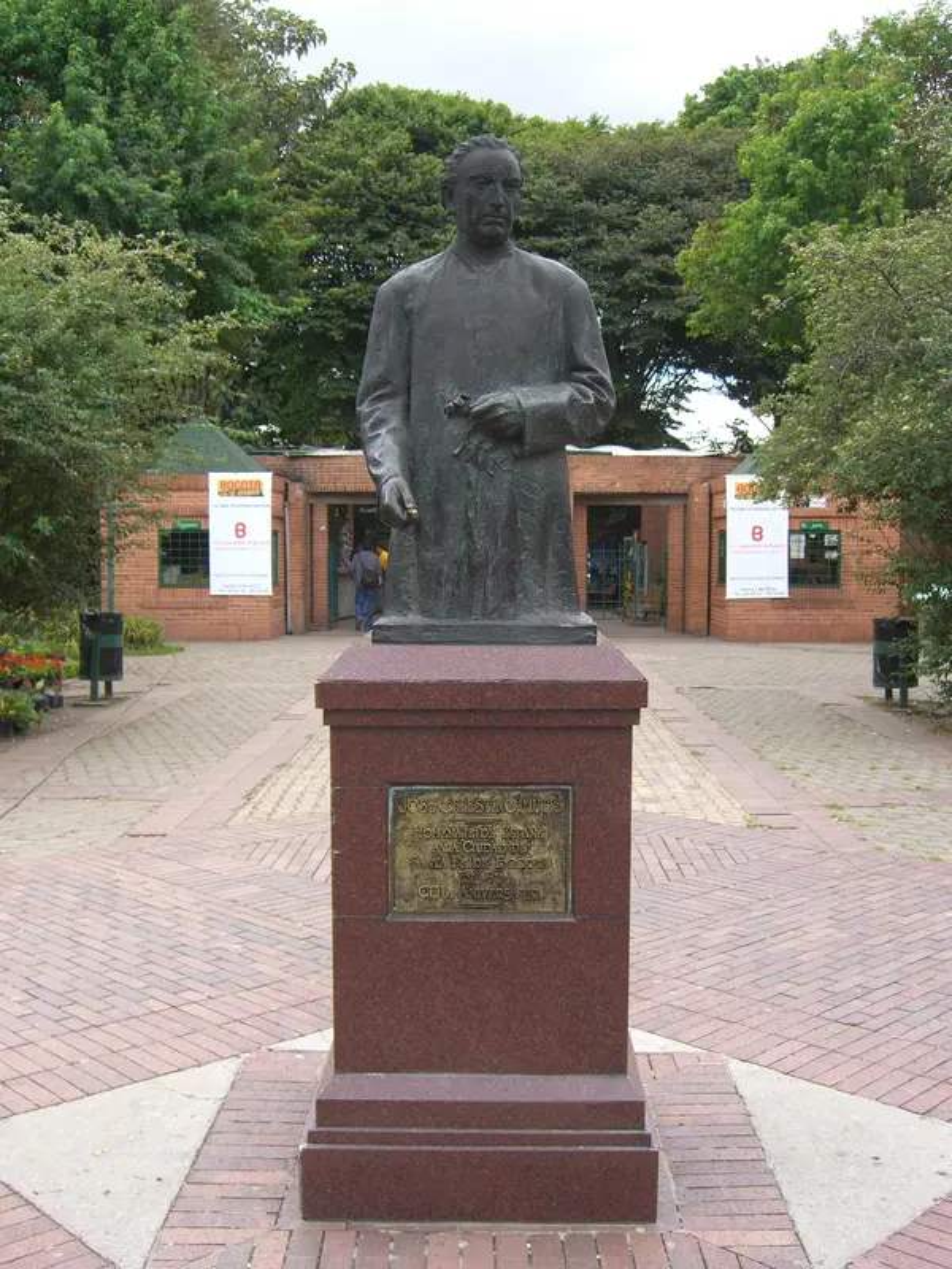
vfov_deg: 49.0
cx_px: 476
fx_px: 1393
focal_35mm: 38
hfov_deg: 37.7
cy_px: 634
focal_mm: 7.9
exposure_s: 1/250
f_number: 2.8
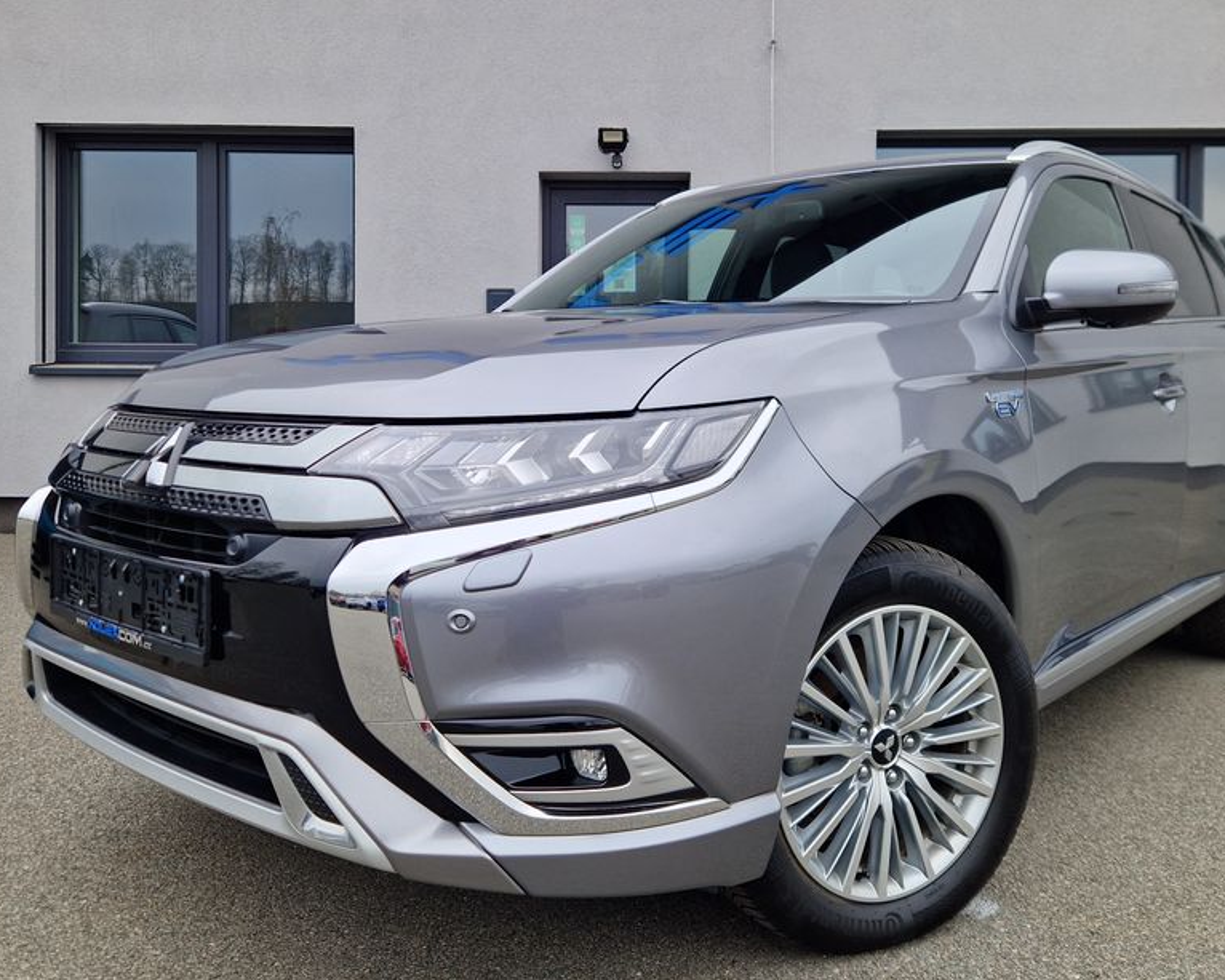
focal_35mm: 30
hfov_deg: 58.7
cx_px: 644
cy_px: 398
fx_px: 1088
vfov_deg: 48.3
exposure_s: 1/501
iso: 50
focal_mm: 5.4
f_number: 1.8
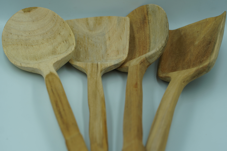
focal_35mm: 128
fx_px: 804
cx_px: 114
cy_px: 76
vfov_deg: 10.8
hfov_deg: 16.1
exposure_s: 1/250
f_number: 5
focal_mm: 85
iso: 100
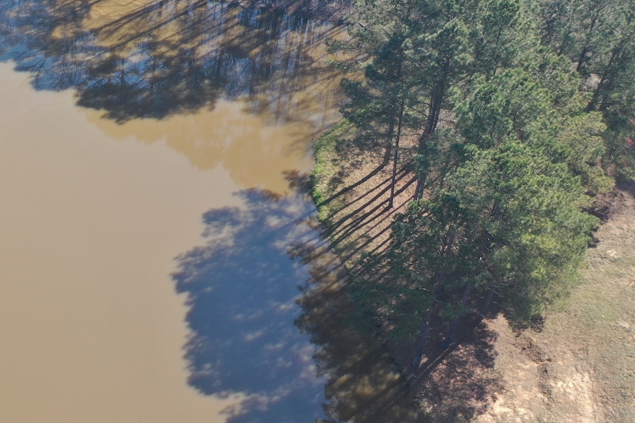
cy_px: 305
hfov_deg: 27.5
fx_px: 1217
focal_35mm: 69
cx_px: -10
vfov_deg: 19.6
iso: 100
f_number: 2.8
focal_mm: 10.26
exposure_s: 1/500
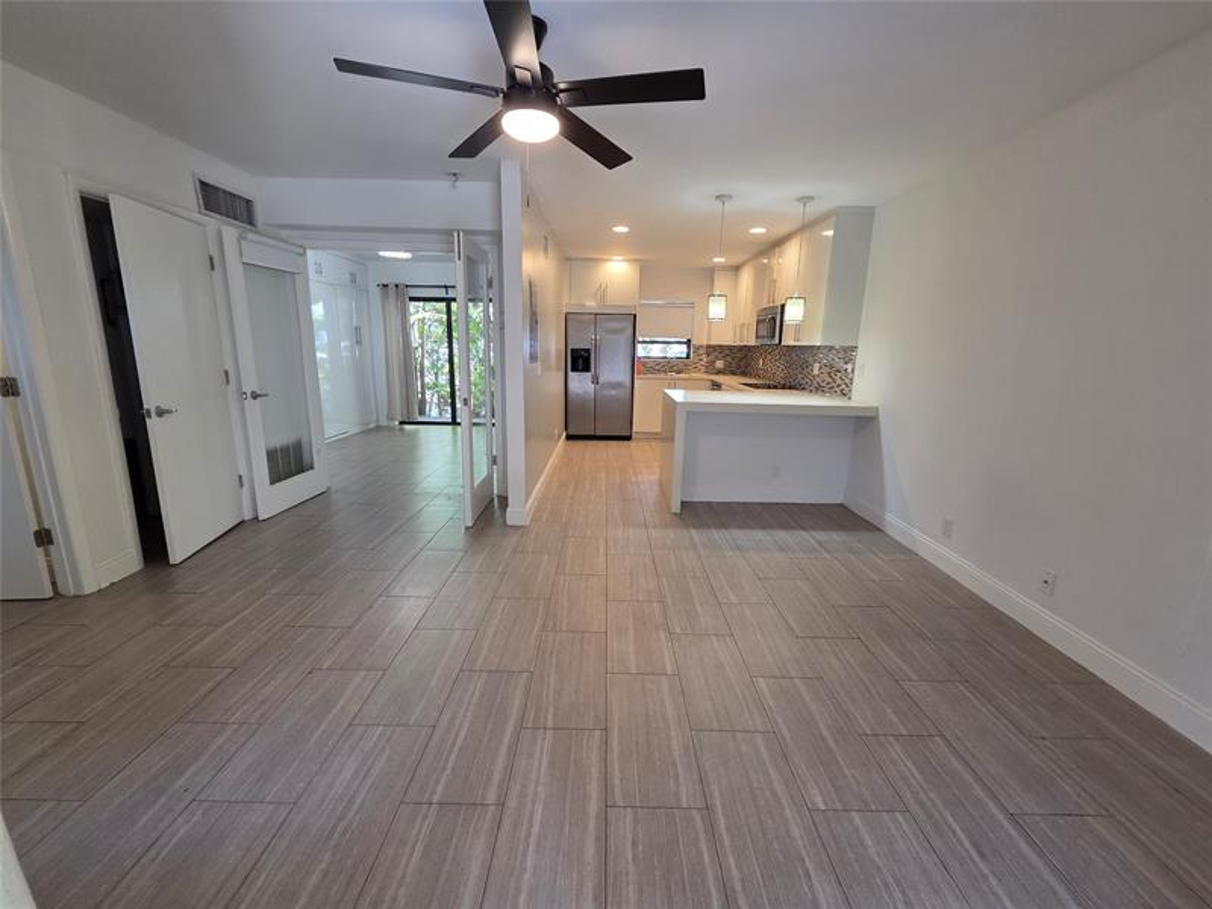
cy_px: 454
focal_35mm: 13
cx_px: 606
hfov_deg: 106.2
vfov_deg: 89.9
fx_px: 455
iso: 200
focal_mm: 2.2
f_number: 2.2
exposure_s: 1/60
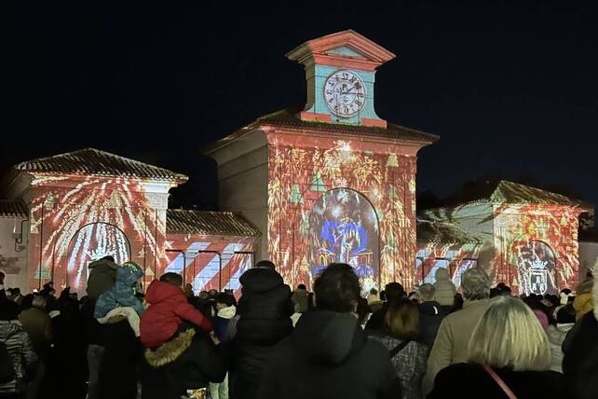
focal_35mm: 51
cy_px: 213
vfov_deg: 26.5
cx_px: 298
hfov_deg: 38.9
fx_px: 847
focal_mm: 6.86
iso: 1000
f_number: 1.78
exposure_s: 1/9
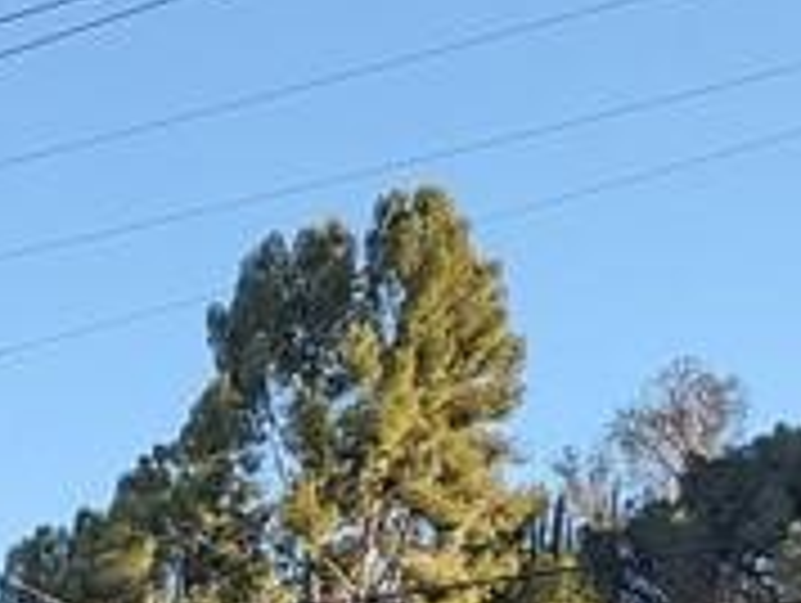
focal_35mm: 138
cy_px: 1562
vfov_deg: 9.3
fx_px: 3198
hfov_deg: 13.4
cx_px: -452
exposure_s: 1/686
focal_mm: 6.81
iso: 46
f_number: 1.85
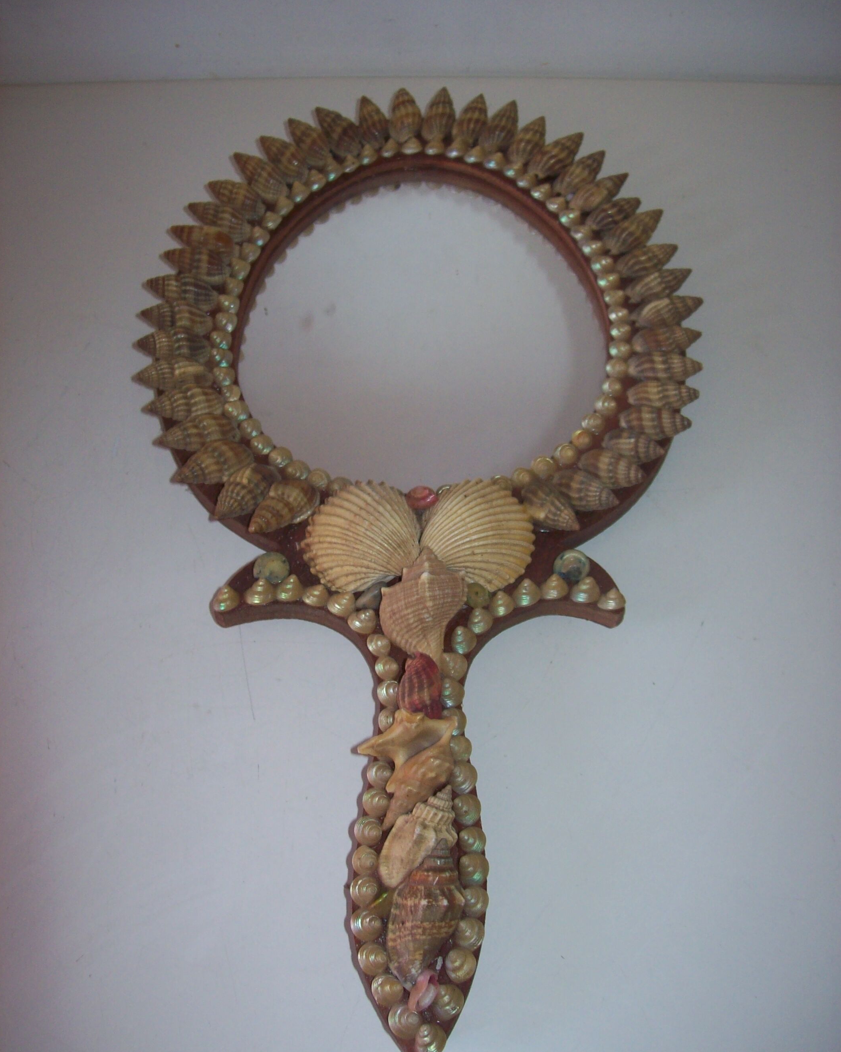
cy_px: 523
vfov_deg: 47.9
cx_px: 424
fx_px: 1182
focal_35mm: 38
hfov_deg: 39.2
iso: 80
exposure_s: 1/64
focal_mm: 6
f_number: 2.7
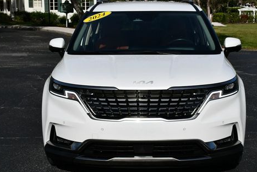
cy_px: 93
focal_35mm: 74
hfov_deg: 27.3
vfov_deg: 18.4
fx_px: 529
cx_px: 143
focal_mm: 27
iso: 100
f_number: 11
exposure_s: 1/500
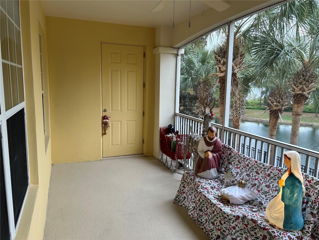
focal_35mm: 26
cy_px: 120
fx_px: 240
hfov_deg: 67.3
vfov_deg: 53.1
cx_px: 160
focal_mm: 5.7
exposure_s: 1/222
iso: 40
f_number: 1.5
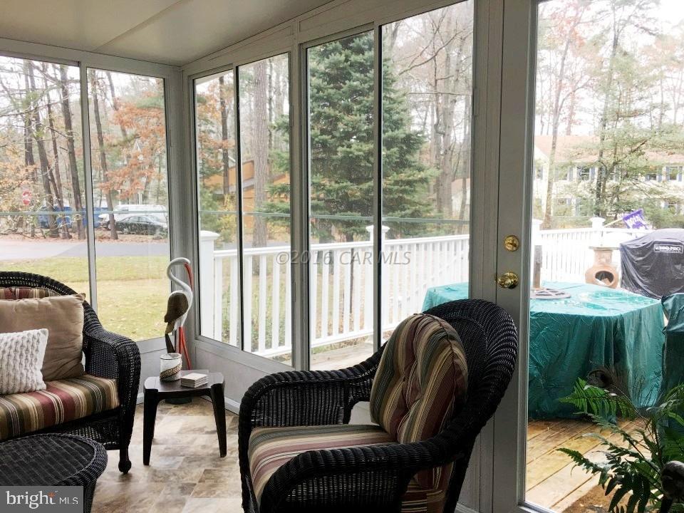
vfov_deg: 48.2
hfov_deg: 61.7
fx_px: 573
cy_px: 256
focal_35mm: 29
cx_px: 342
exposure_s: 1/30
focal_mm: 4.15
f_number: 2.2
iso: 25
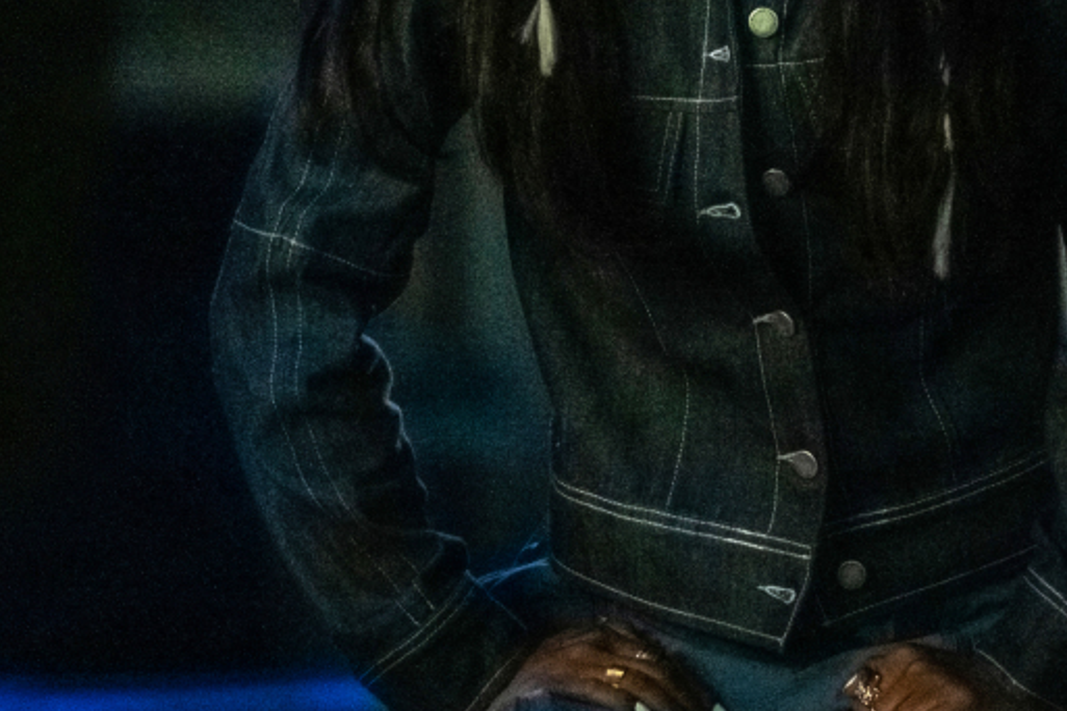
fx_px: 12418
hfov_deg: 4.9
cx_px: 811
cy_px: -19
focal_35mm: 419
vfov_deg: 3.3
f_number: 2.8
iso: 8000
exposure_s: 1/100
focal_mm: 119.2
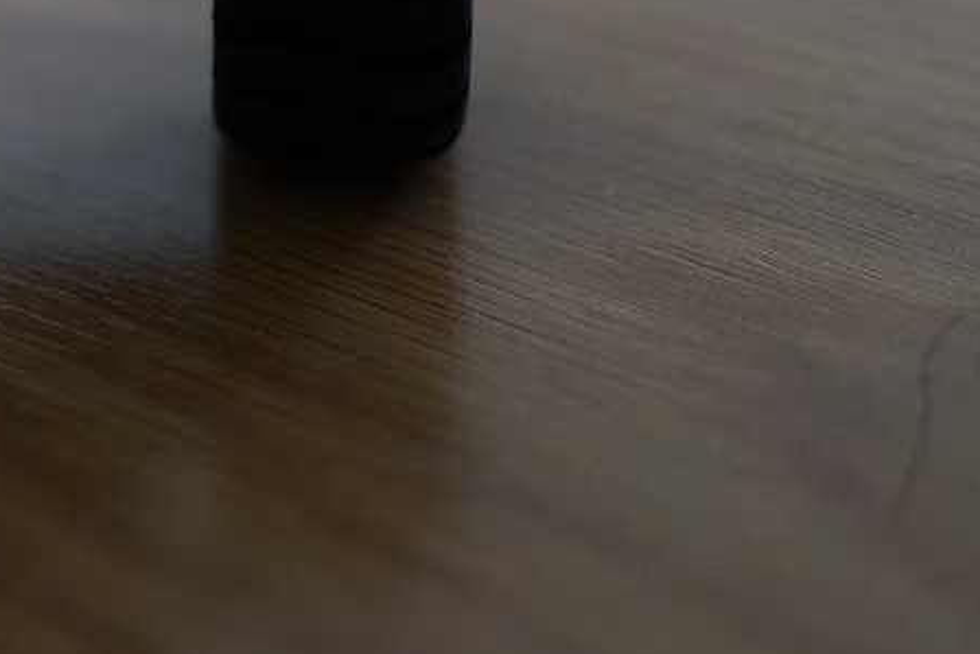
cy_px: -322
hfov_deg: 10.8
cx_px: -488
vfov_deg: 7.3
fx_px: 5010
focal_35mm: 184
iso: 640
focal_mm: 55
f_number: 1.8
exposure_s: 1/60
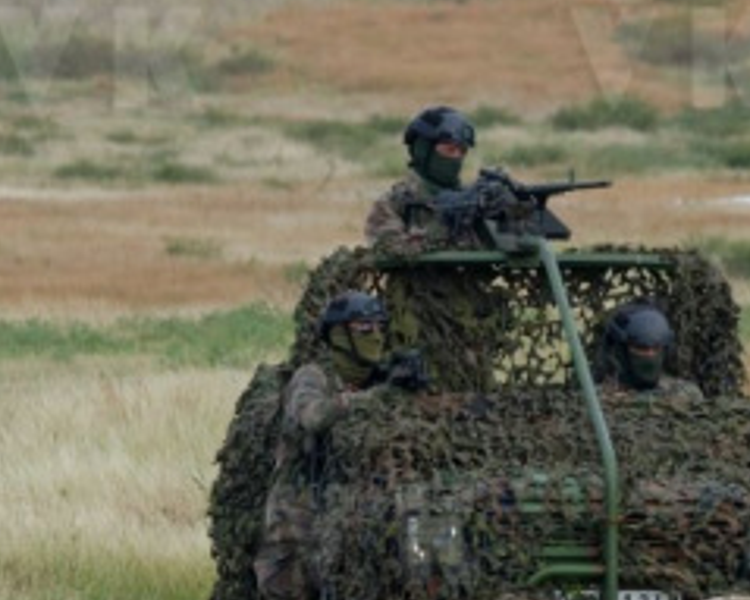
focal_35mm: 941
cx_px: 954
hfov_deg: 2.1
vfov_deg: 1.6
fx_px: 20879
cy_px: 154
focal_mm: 200
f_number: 8
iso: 400
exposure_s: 1/400
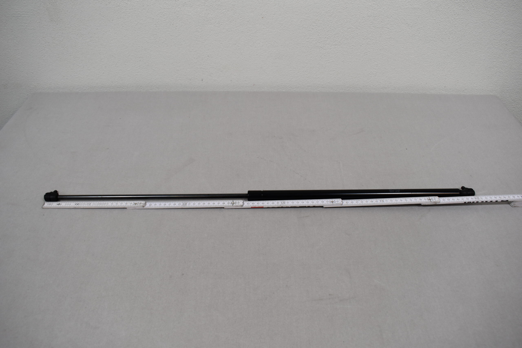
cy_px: 174
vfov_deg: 47.9
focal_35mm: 27
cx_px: 261
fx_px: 391
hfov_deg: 67.4
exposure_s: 1/125
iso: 400
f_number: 5.6
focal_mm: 18
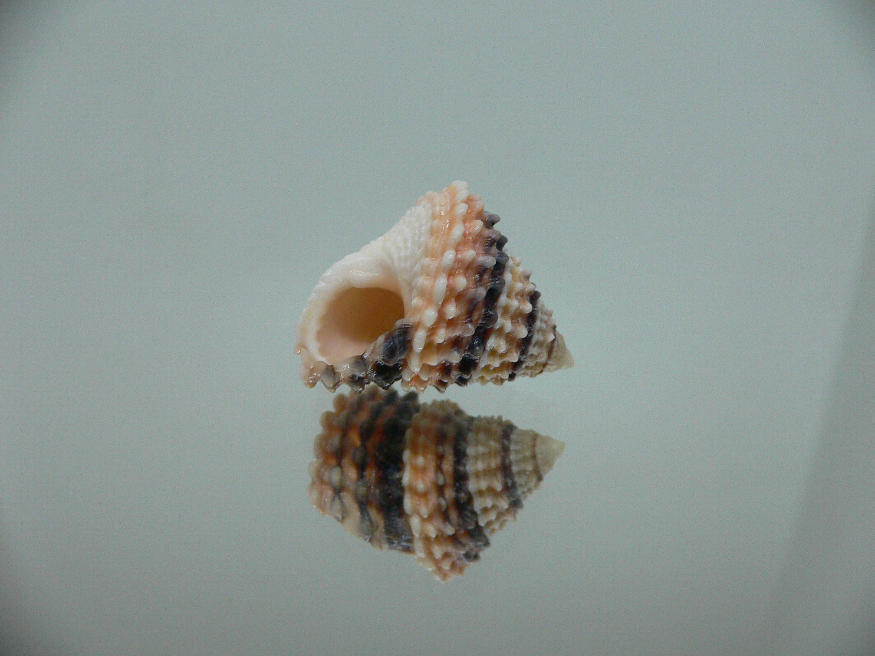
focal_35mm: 35
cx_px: 438
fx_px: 885
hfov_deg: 52.6
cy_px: 328
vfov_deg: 40.7
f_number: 2.8
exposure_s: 1/60
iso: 200
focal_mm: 4.6
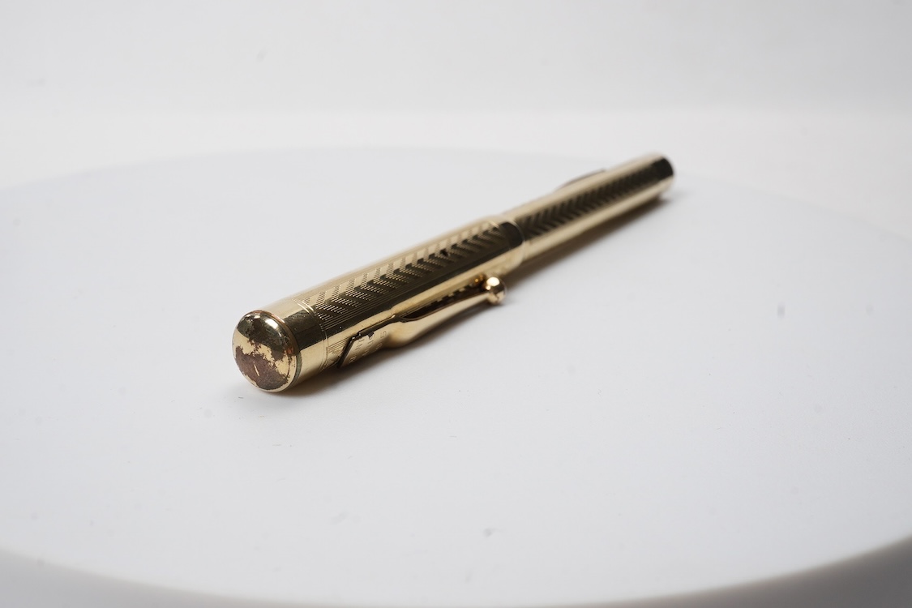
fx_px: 1140
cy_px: 304
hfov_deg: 43.6
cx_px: 456
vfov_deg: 29.9
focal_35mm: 45
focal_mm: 30
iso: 500
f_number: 22
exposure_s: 1/100
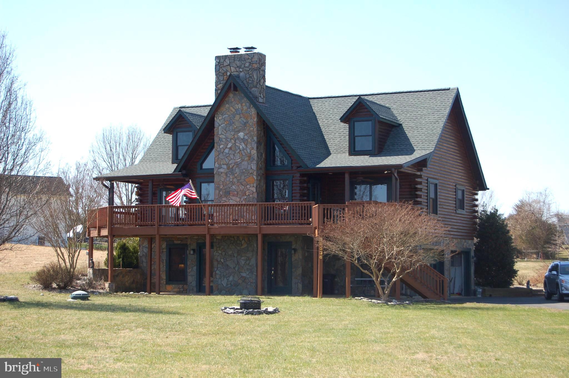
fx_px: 1184
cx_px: 284
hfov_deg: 27.0
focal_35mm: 75
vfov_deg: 18.1
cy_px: 189
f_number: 5.6
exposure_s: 1/500
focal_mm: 50
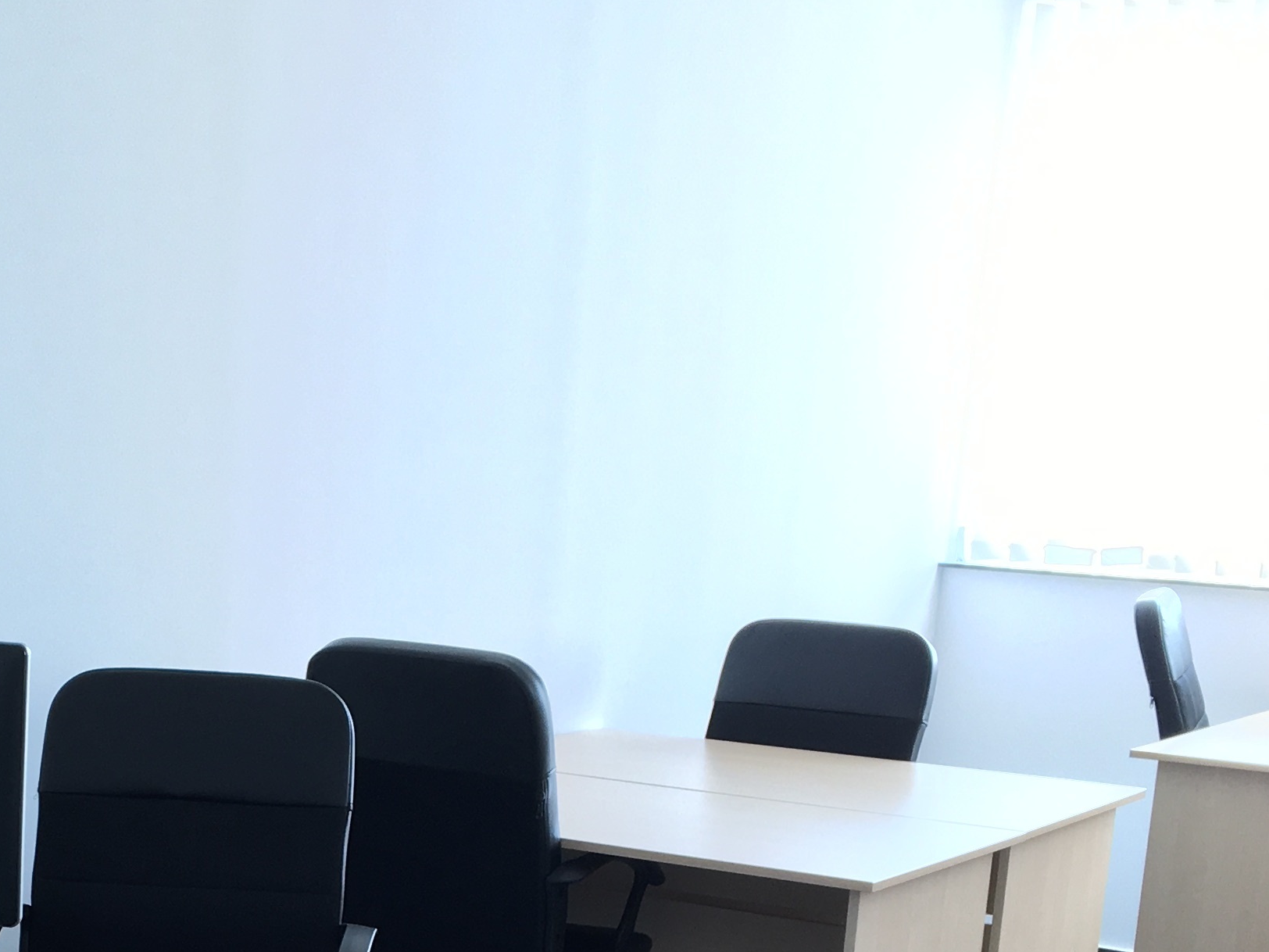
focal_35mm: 72
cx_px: 170
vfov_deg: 19.6
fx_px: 2639
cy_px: 1025
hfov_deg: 26.3
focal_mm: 4.15
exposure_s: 1/33
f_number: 2.2
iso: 32
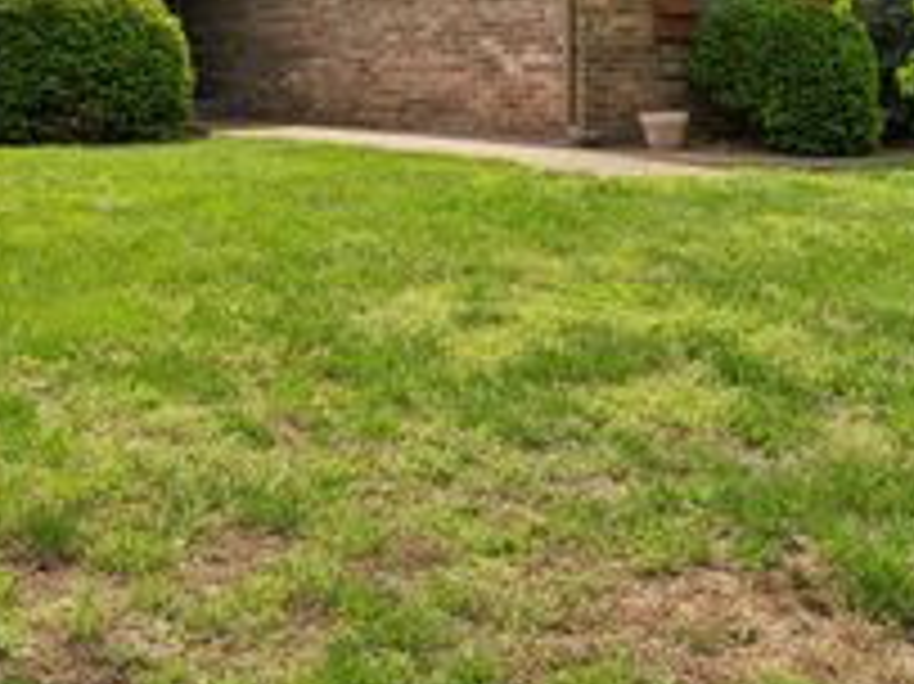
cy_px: 25
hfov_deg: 35.4
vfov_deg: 26.7
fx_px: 1372
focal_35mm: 52
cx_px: 158
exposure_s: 1/500
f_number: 9
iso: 400
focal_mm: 22
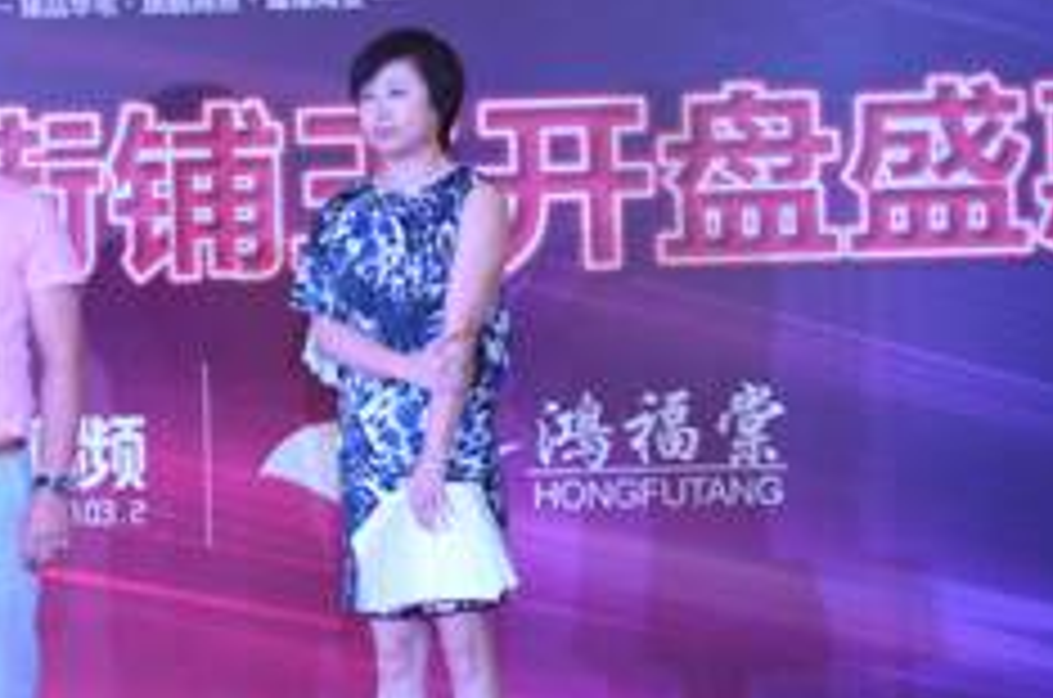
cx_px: 284
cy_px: 360
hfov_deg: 14.5
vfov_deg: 9.7
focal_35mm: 141
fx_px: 4112
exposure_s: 1/40
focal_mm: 55
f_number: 5.6
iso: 800
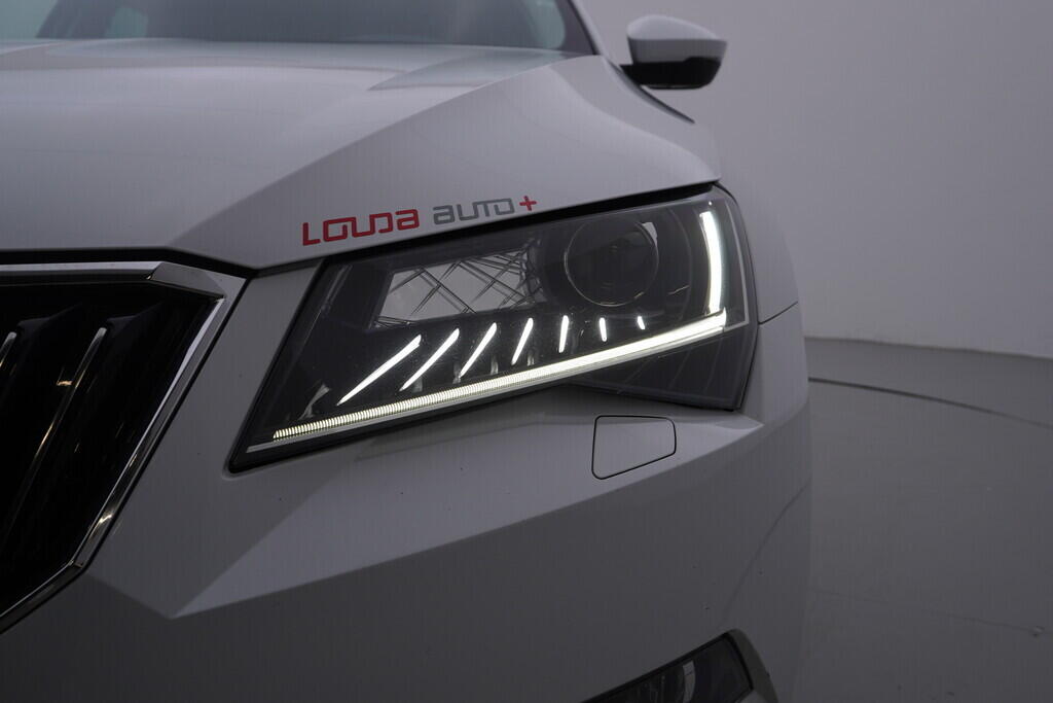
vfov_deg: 36.9
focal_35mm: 36
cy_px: 352
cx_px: 526
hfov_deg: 53.1
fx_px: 1053
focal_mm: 24
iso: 125
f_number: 5.6
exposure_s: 1/160
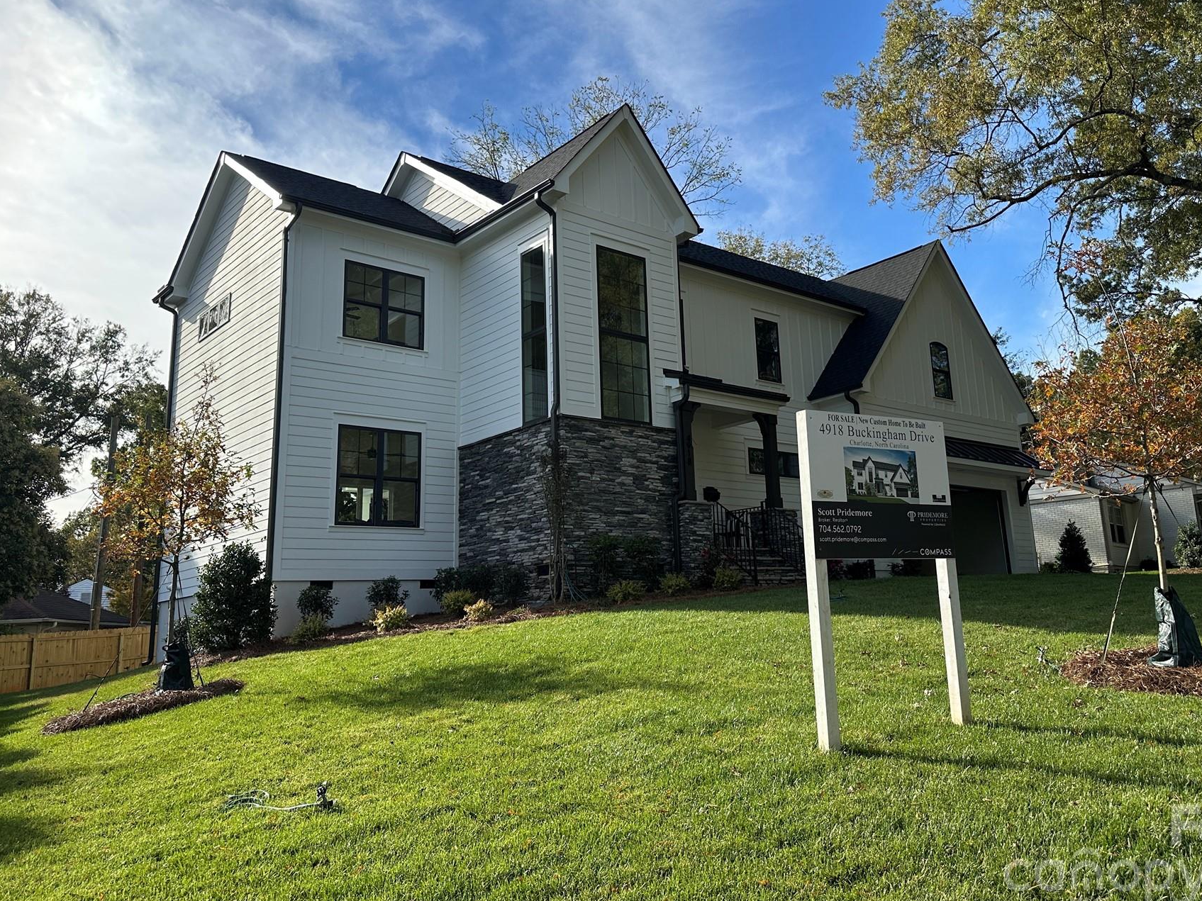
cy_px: 393
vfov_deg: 48.1
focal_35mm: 29
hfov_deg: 61.4
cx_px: 679
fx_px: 1007
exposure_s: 1/2299
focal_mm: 6.86
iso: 80
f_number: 1.78
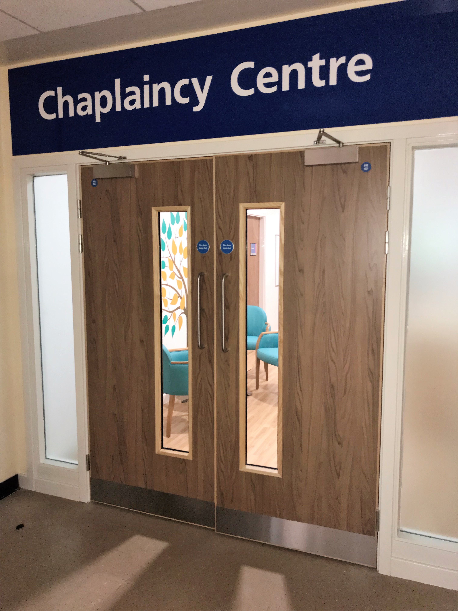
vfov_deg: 63.4
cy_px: 306
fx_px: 494
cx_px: 229
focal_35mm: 28
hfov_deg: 49.7
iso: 64
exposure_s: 1/33
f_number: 1.8
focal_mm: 3.99
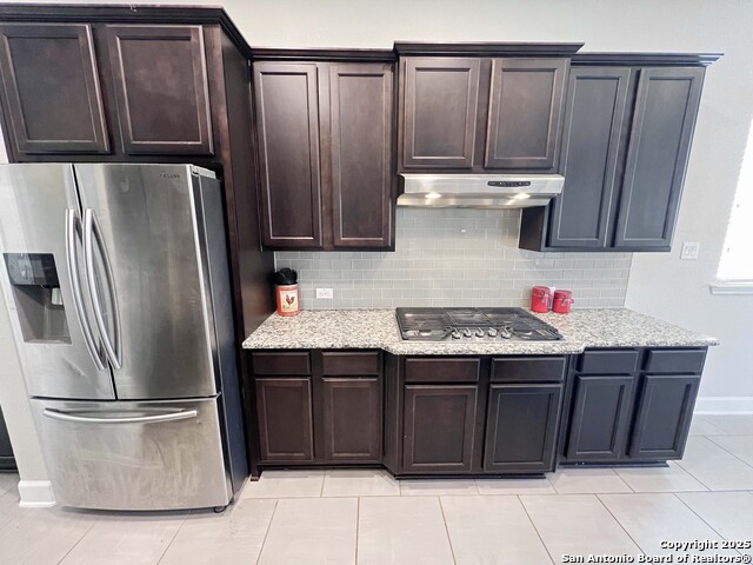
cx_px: 376
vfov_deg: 89.9
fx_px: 283
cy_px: 282
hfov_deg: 106.2
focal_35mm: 13
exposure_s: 1/60
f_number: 1.8
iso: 400
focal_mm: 1.57
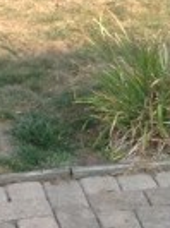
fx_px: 1257
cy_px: -321
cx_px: 4
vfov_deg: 9.3
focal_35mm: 191
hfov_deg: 7.7
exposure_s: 1/235
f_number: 2.4
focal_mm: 3.3
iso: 25
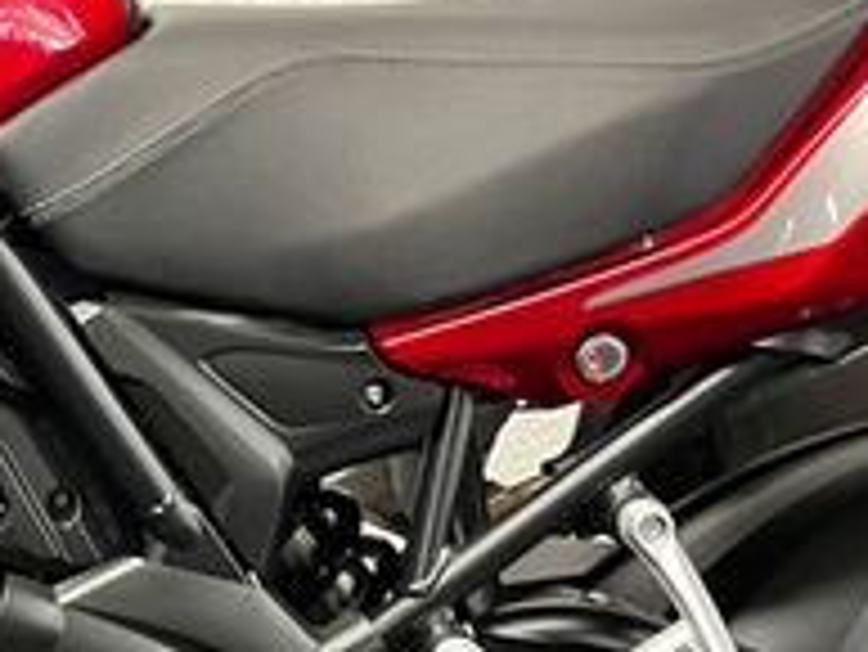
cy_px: 472
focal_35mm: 86
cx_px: -18
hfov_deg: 21.8
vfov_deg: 17.1
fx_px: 2158
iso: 400
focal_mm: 5.1
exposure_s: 1/50
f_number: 1.6
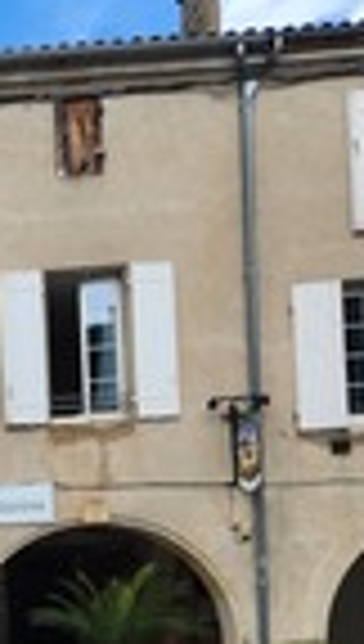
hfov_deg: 17.1
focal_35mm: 62
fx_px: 1058
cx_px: -227
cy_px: 572
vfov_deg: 32.2
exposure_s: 1/736
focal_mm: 5.4
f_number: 1.8
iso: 20
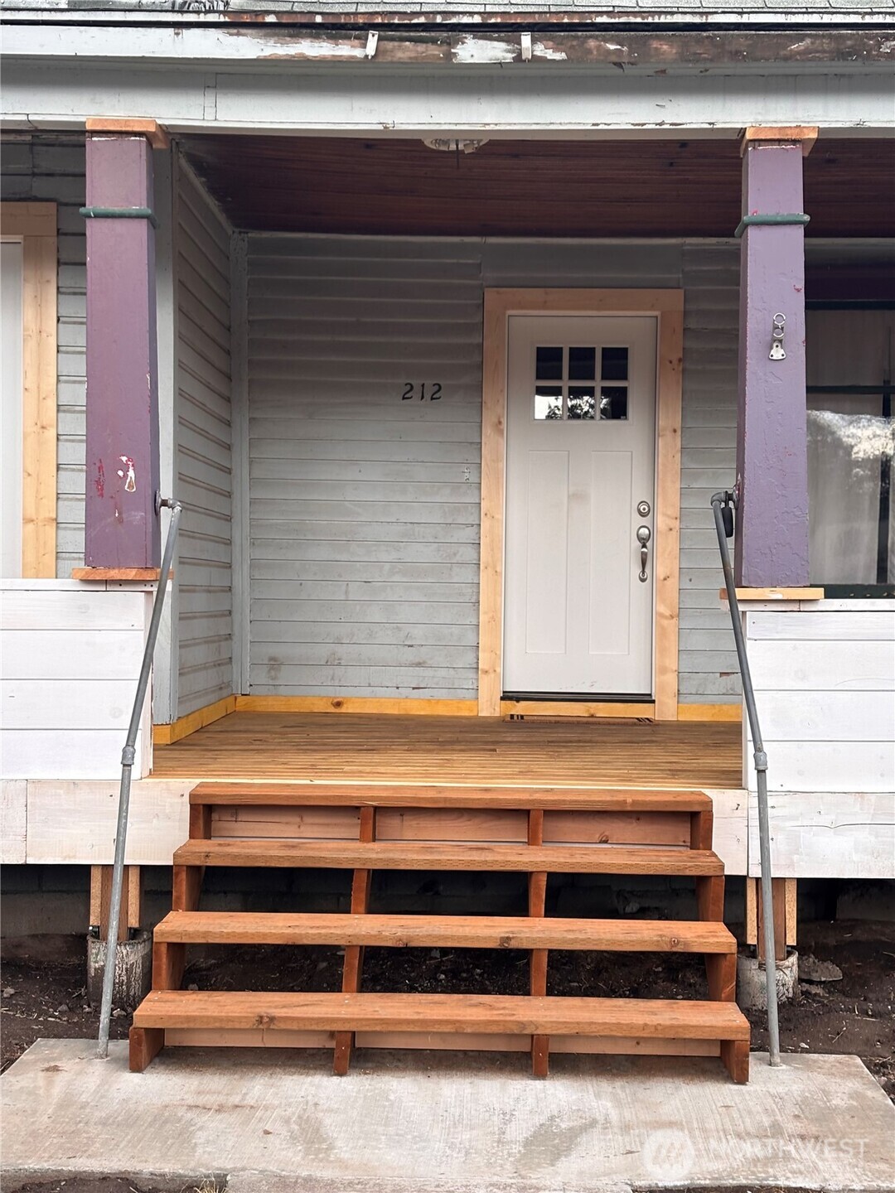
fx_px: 1793
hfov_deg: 28.0
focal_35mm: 52
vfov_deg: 36.8
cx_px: 448
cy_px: 596
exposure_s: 1/334
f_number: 1.6
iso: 32
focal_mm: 5.96
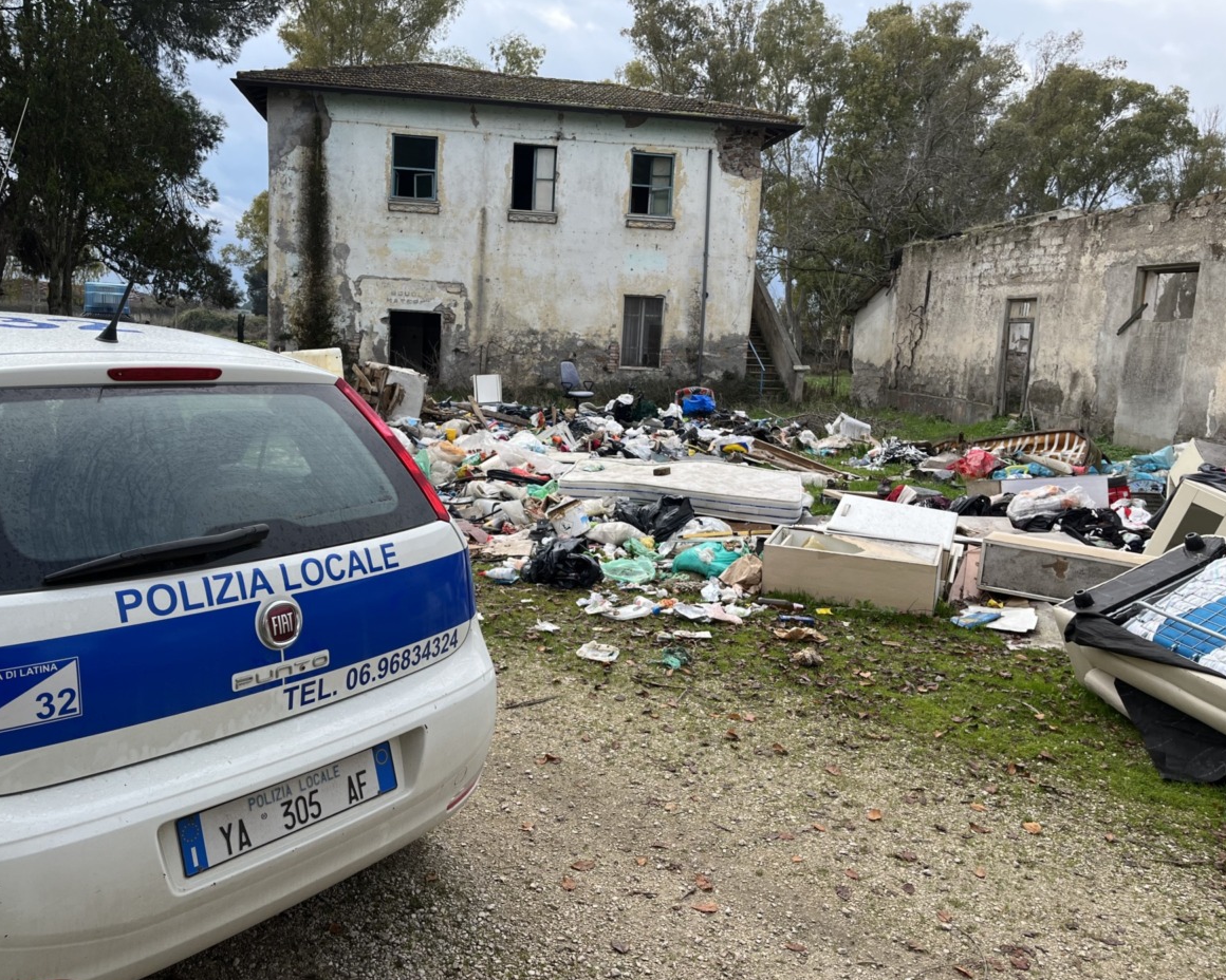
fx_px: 1016
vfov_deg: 51.5
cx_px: 571
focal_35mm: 28
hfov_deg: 62.1
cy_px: 484
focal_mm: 5.1
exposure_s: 1/1279
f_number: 1.6
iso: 50
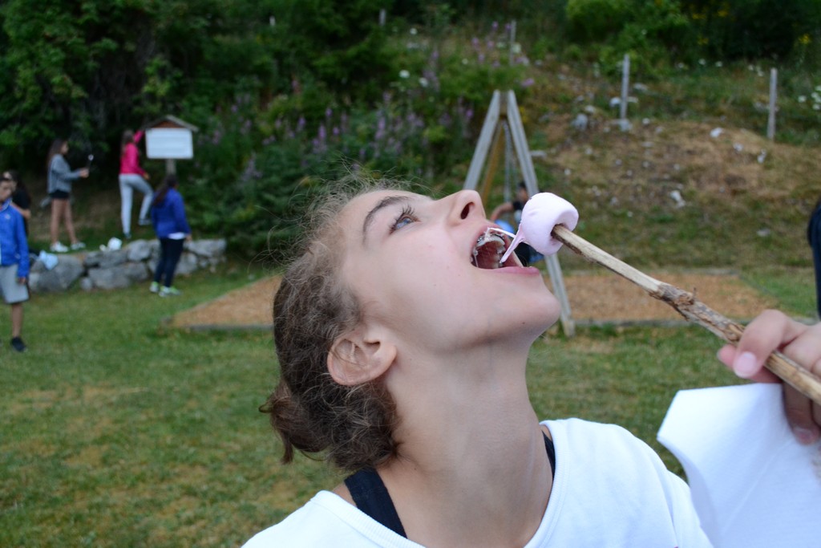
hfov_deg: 57.2
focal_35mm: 33
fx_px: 753
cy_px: 274
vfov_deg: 40.0
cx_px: 410
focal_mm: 22
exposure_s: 1/80
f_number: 5.6
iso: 1600
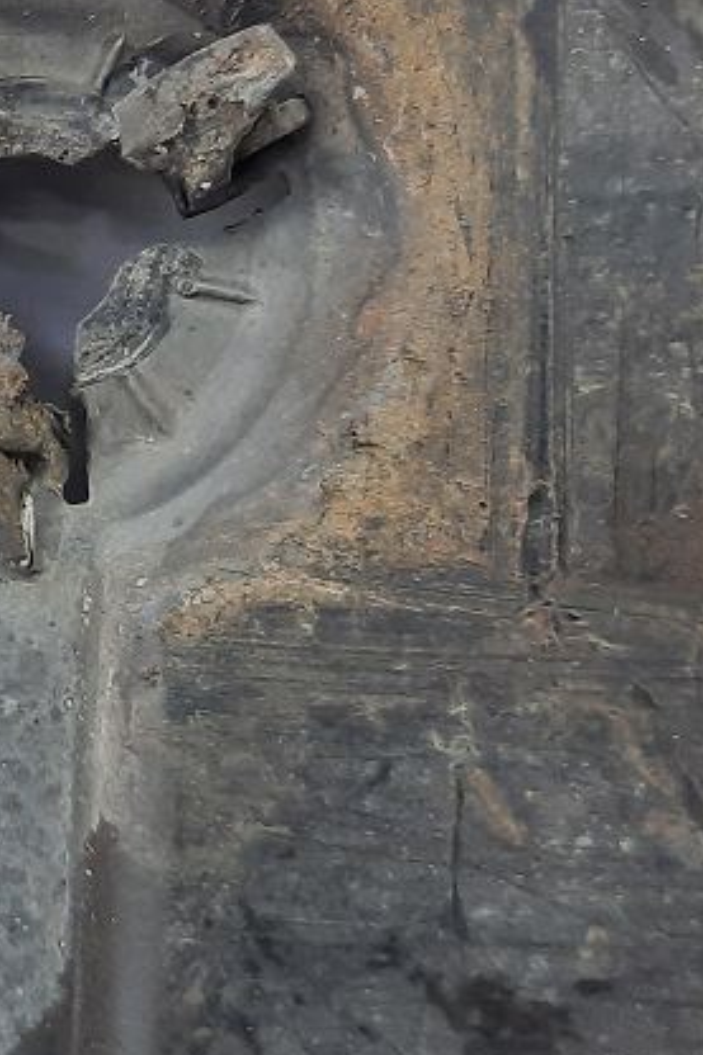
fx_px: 2199
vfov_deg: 26.7
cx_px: -244
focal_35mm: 75
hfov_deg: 17.0
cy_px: 302
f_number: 2
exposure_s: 1/50
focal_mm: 4.6
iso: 125
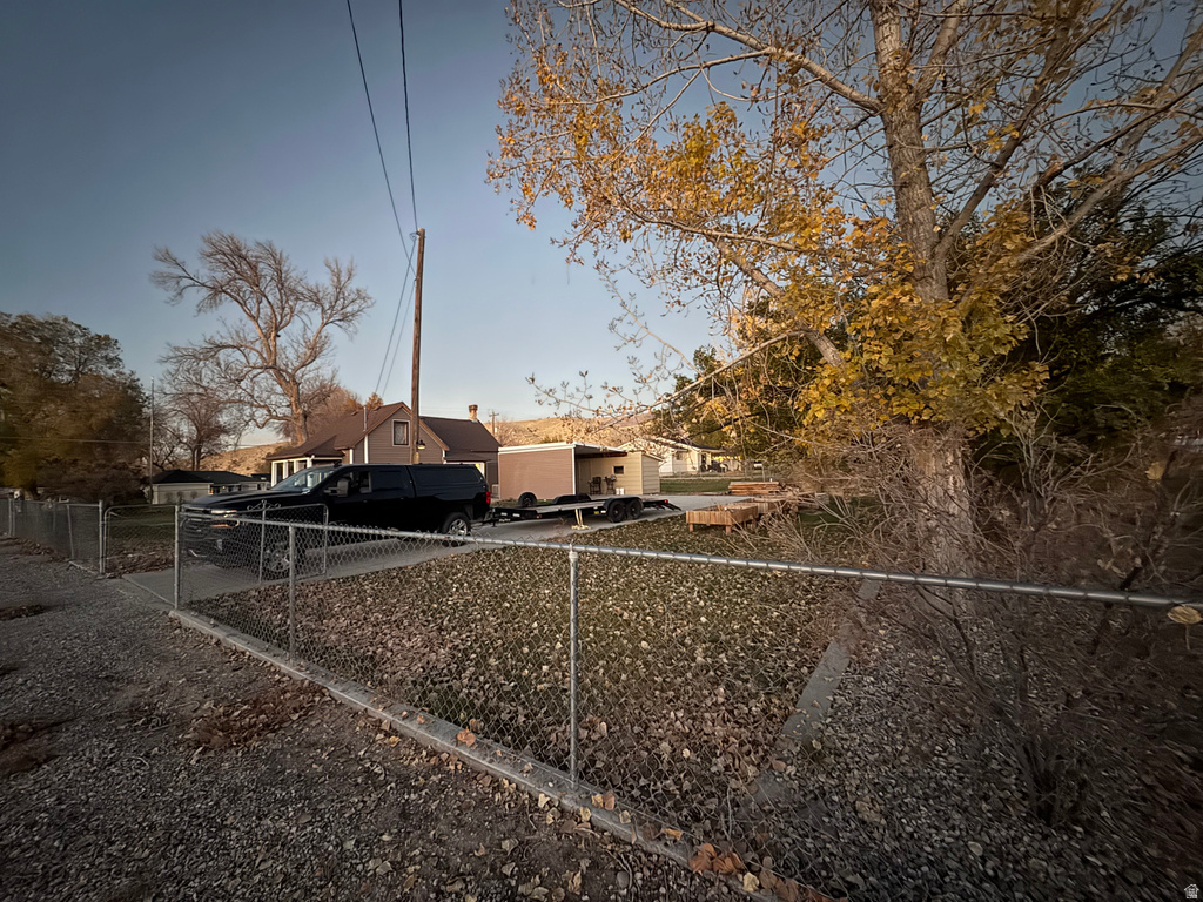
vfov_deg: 85.7
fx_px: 487
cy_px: 451
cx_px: 602
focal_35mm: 14
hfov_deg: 102.1
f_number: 2.2
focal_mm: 2.22
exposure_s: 1/17
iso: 800
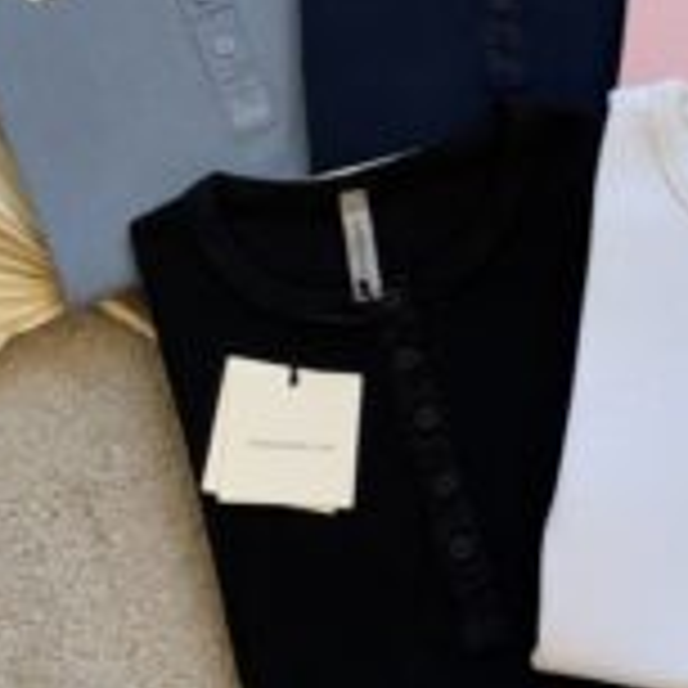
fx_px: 2496
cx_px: 549
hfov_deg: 15.6
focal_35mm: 111
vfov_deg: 15.3
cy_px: -58
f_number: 1.78
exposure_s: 1/328
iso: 64
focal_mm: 6.76
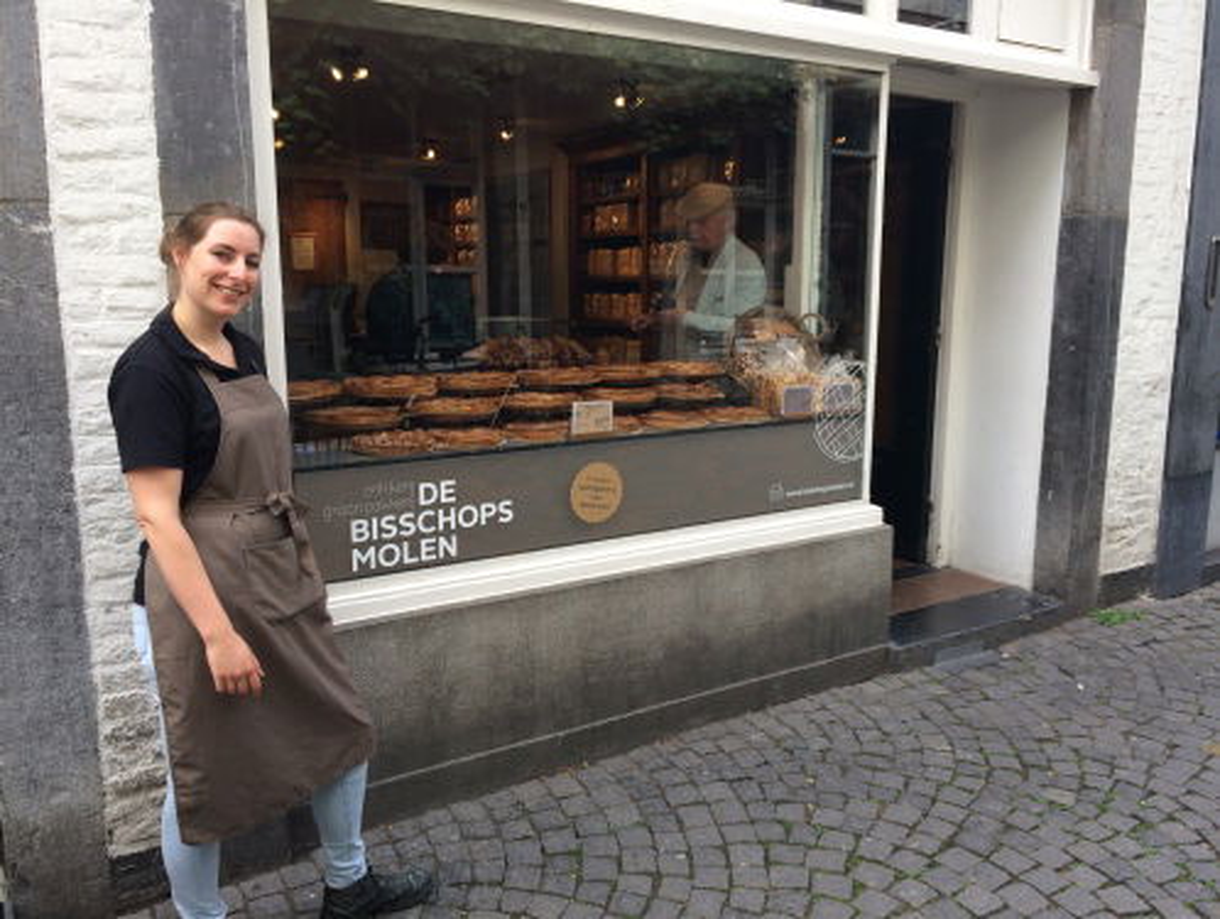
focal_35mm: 29
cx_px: 610
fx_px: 1024
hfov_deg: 61.6
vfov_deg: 48.3
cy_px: 460
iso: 32
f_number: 2.2
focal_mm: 4.15
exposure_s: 1/163
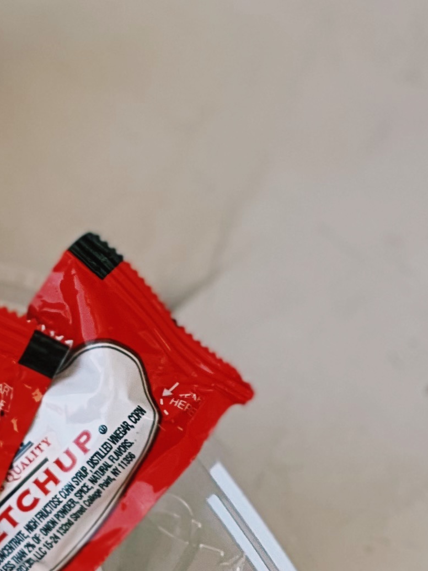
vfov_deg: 6.6
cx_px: -380
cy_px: 368
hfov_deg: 4.9
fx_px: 4947
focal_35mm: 300
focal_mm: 9
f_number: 2.8
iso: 50
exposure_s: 1/120
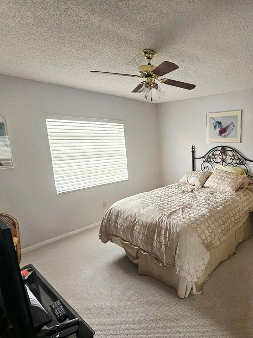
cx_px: 204
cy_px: 174
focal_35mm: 18
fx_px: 175
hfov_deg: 65.0
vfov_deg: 87.7
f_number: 2.2
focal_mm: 2.2
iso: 320
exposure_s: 1/30
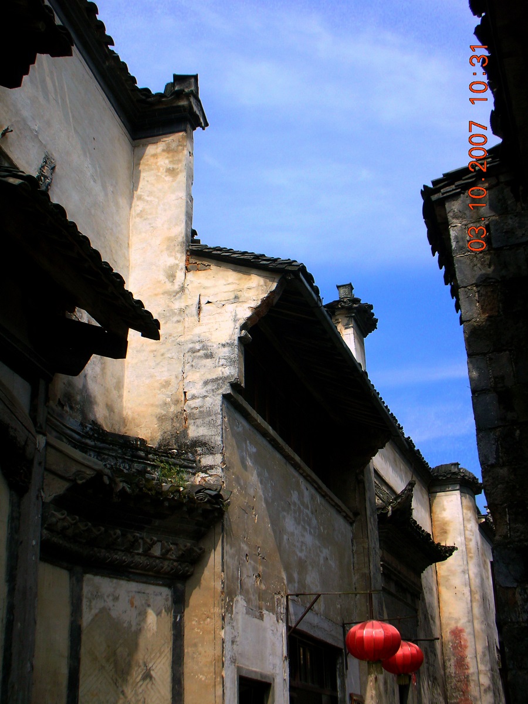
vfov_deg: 41.2
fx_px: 936
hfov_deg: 31.5
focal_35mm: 46
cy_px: 352
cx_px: 264
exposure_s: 1/116
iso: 50
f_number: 9.9
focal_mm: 7.7
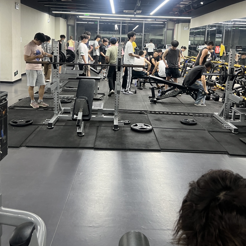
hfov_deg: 48.4
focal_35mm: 34
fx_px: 273
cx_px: 125
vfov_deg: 47.3
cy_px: 74
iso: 125
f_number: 1.5
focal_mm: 5.7
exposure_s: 1/50
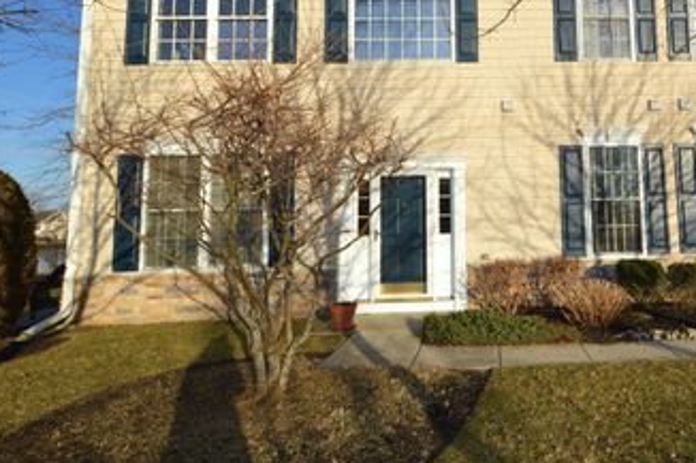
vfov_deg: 54.5
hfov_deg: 72.7
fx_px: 444
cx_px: 489
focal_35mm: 23
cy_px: 177
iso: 100
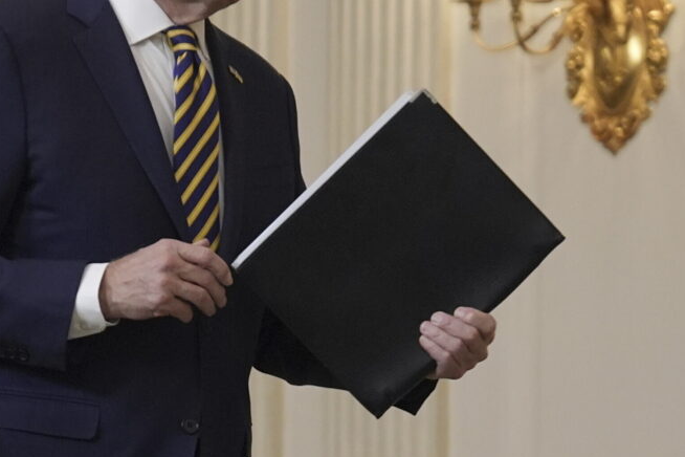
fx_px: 4471
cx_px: 194
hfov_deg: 8.8
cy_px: 568
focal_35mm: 235
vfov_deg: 5.8
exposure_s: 1/320
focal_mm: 60
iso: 2000
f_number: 2.8
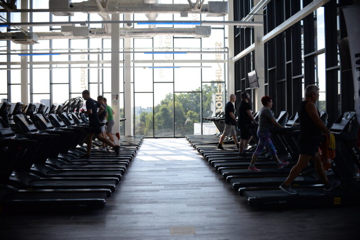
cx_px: 180
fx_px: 350
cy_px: 120
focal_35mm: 35
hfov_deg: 54.4
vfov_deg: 37.9
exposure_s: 1/4000
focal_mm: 35
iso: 1600
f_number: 4
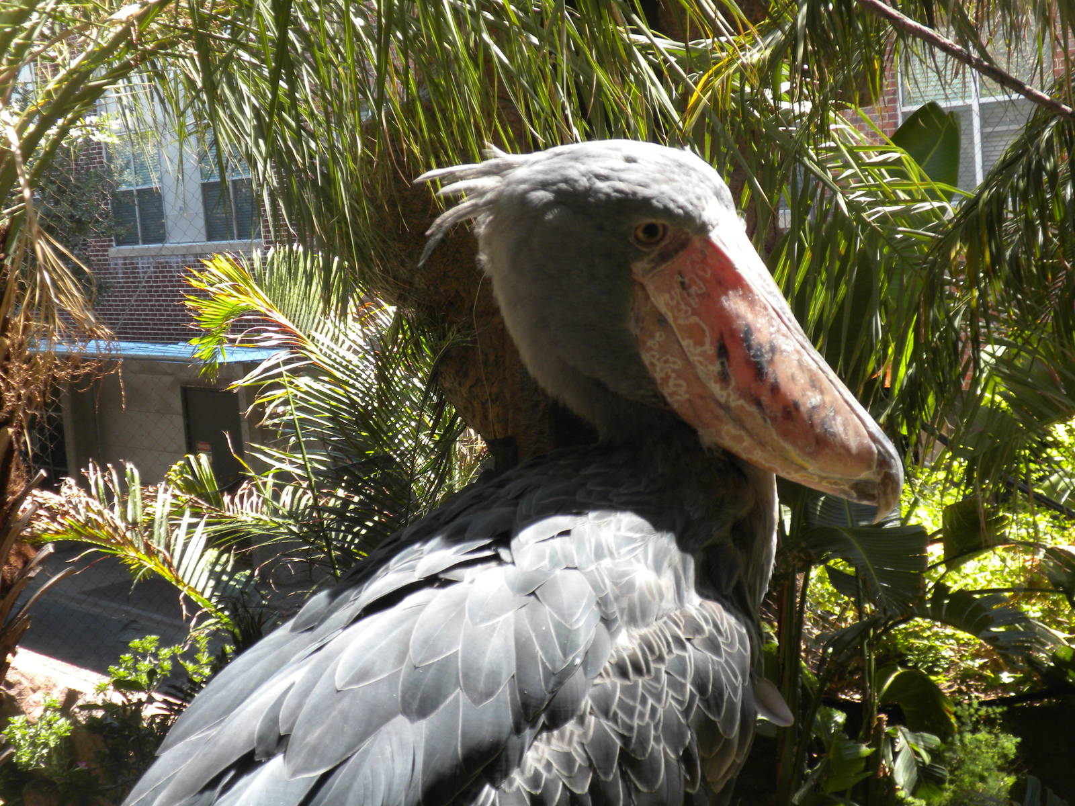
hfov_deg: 32.2
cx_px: 538
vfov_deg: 24.4
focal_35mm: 60
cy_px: 403
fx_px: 1863
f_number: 4.7
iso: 64
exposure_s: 1/38.4
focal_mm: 10.7
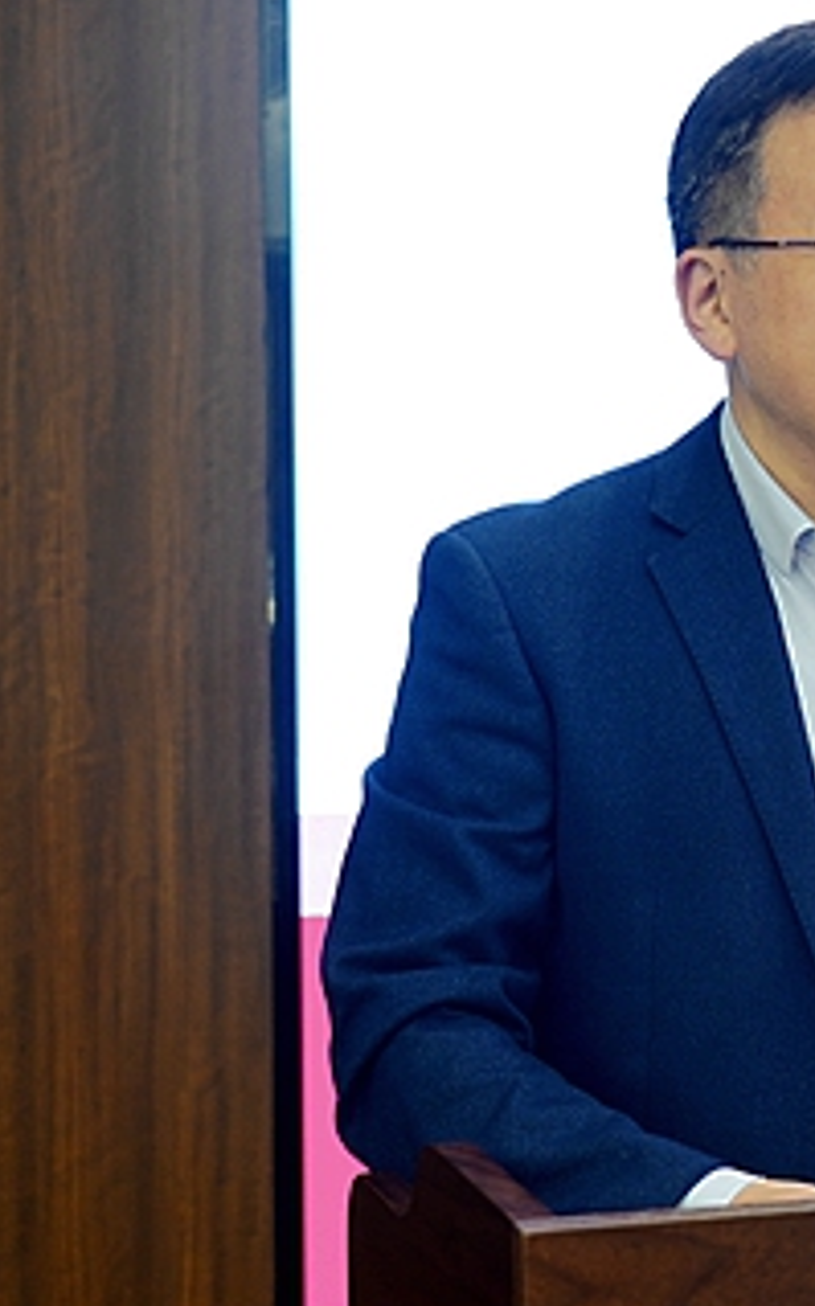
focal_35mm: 71
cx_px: 905
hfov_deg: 17.7
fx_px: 2527
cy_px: 622
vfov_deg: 29.0
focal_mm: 37
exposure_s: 1/40
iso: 640
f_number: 4
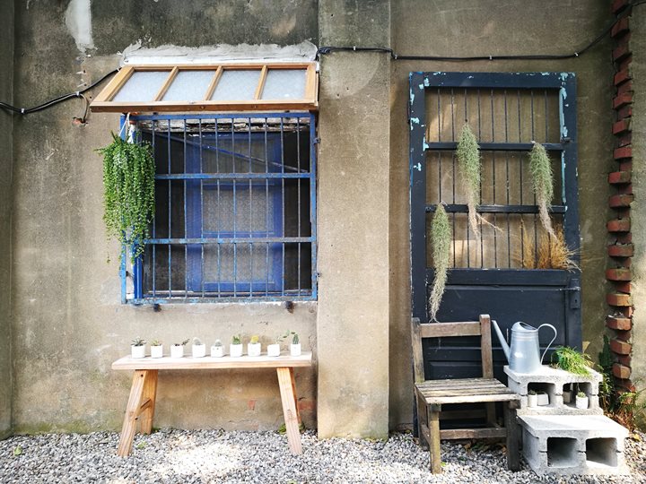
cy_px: 242
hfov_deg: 65.3
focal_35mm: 27
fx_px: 504
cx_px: 323
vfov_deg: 51.4
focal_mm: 4.5
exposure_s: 1/60
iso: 64
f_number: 2.2
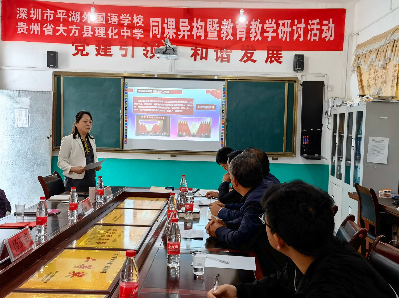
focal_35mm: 37
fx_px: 426
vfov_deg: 38.6
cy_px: 149
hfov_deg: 50.2
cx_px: 200
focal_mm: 6.67
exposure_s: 1/120
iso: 125
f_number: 1.9
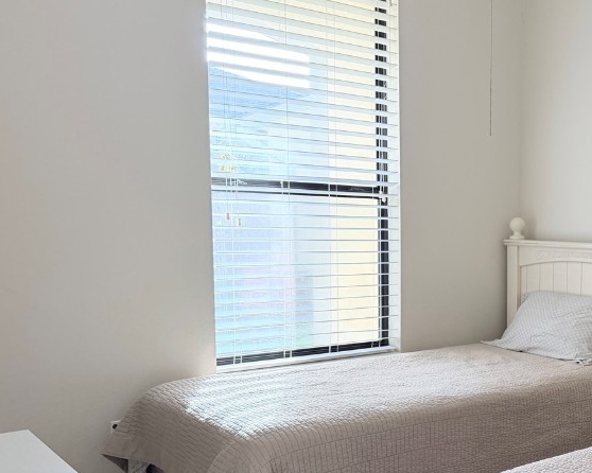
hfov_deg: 39.9
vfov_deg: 34.5
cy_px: 321
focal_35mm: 43
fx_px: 753
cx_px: 528
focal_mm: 6.76
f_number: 1.78
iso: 125
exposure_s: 1/212
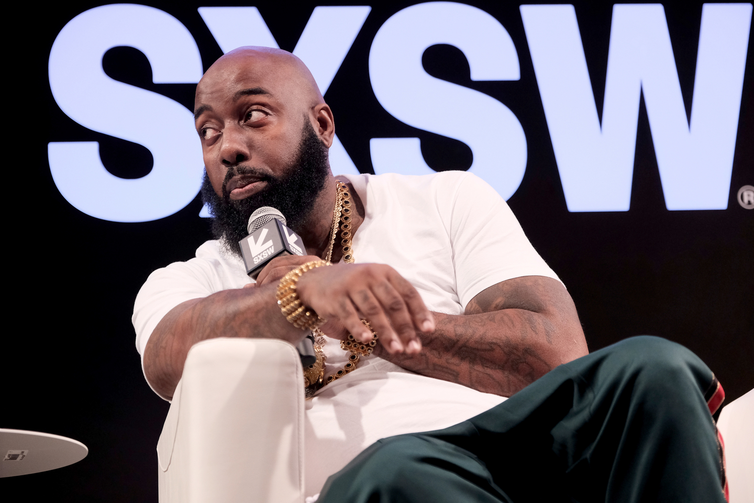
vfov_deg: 10.1
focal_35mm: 136
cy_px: 252
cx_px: 377
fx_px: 2848
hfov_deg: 15.1
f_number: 2.8
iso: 1600
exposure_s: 1/250
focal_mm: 90.6
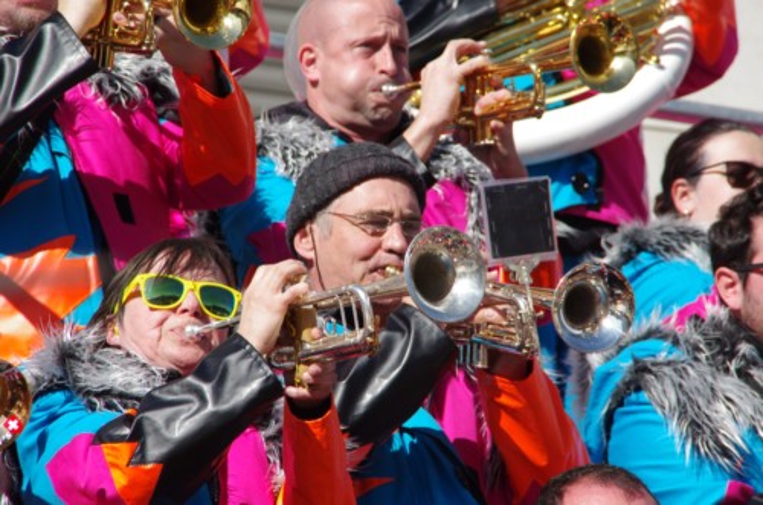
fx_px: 6344
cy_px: 252
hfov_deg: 6.9
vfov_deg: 4.6
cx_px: 382
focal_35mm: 300
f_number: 11
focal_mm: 200
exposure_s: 1/250
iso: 200
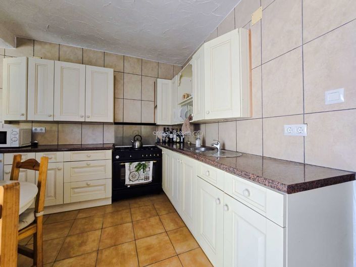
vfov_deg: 89.9
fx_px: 134
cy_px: 134
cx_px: 178
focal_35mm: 13
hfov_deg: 106.2
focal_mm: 2.2
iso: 80
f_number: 2.2
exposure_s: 1/50
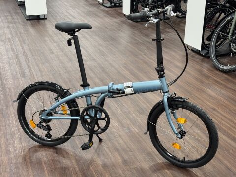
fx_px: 327
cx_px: 118
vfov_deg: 30.3
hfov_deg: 39.7
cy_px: 88
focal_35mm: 48
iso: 125
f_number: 1.78
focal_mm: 6.76
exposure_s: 1/50
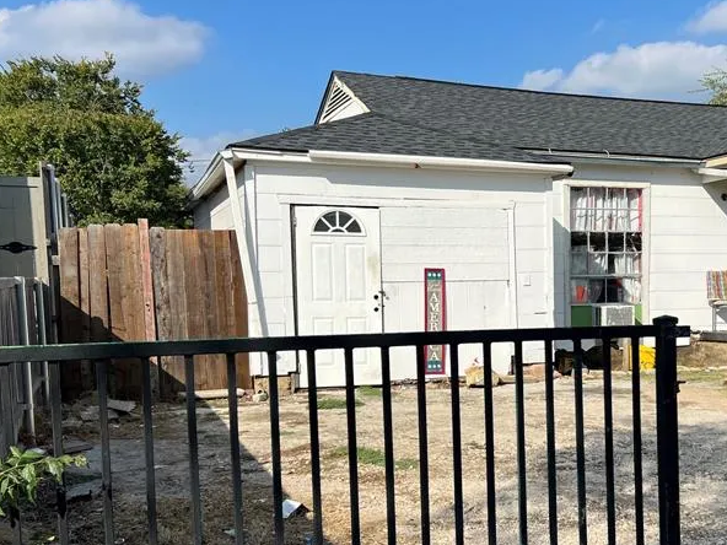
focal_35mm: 45
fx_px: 945
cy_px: 365
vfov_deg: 31.9
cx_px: 543
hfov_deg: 40.9
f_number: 1.5
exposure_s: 1/5587
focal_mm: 5.7
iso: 50
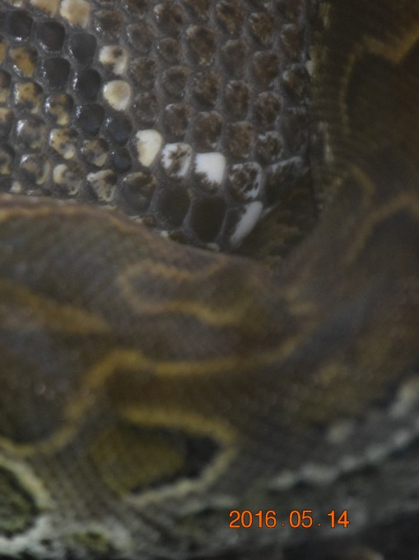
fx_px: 7023
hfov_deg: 3.4
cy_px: 280
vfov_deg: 4.6
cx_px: 7
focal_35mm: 435
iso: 3200
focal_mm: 200
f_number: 5.6
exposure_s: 1/60
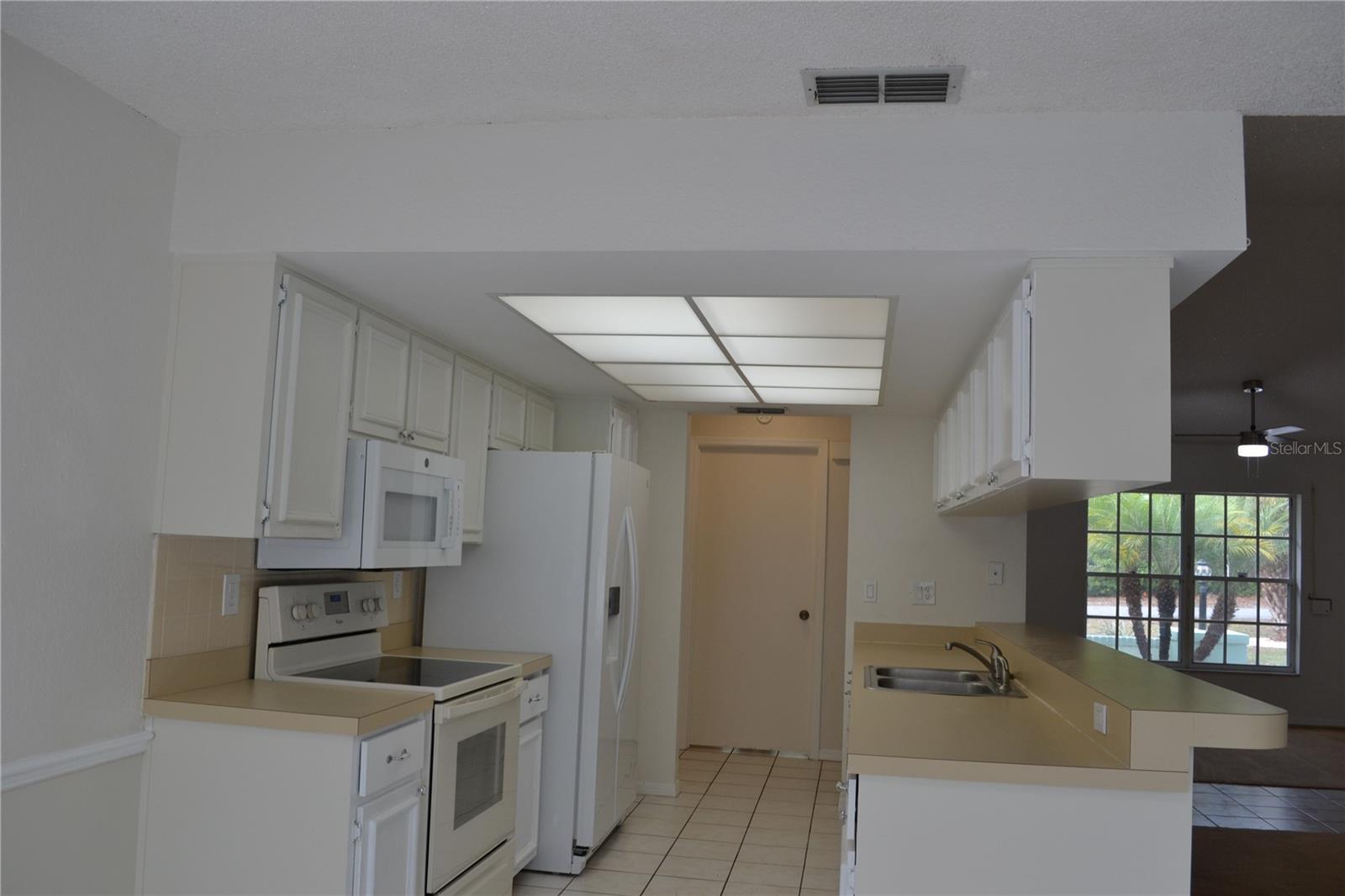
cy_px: 448
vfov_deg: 47.9
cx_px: 672
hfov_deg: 67.4
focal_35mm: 27
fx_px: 1008
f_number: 5.6
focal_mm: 18
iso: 280
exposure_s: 1/125
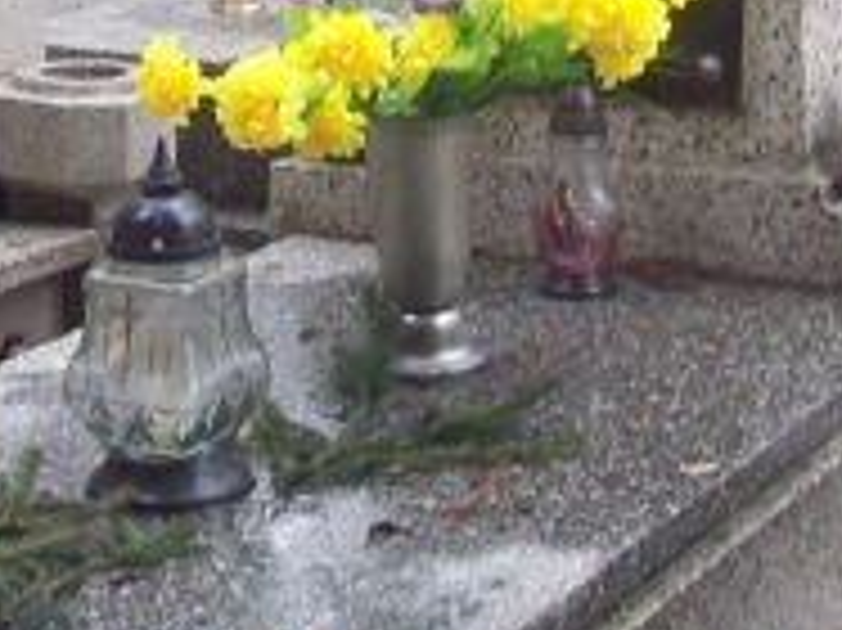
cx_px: 419
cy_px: -27
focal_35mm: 123
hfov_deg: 16.0
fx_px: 2990
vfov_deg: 11.9
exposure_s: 1/126
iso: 200
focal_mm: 6
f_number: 2.7
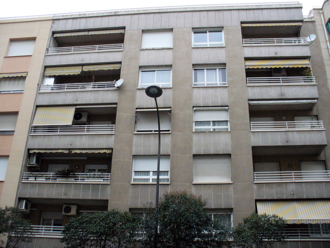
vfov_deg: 38.7
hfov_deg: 50.1
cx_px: 165
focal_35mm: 37
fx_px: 353
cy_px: 124
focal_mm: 6.1
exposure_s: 1/320
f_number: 5.6
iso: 400
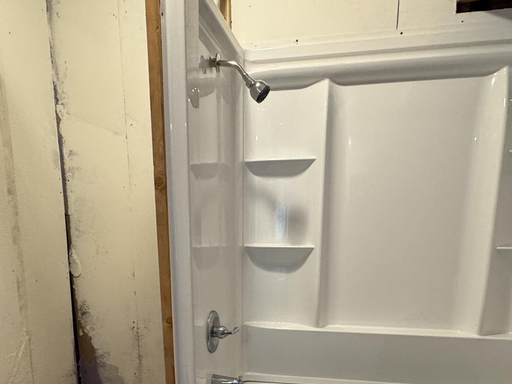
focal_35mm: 31
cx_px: 230
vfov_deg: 42.4
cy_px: 332
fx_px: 459
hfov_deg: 58.2
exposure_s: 1/60
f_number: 2.2
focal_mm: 2.22
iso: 400
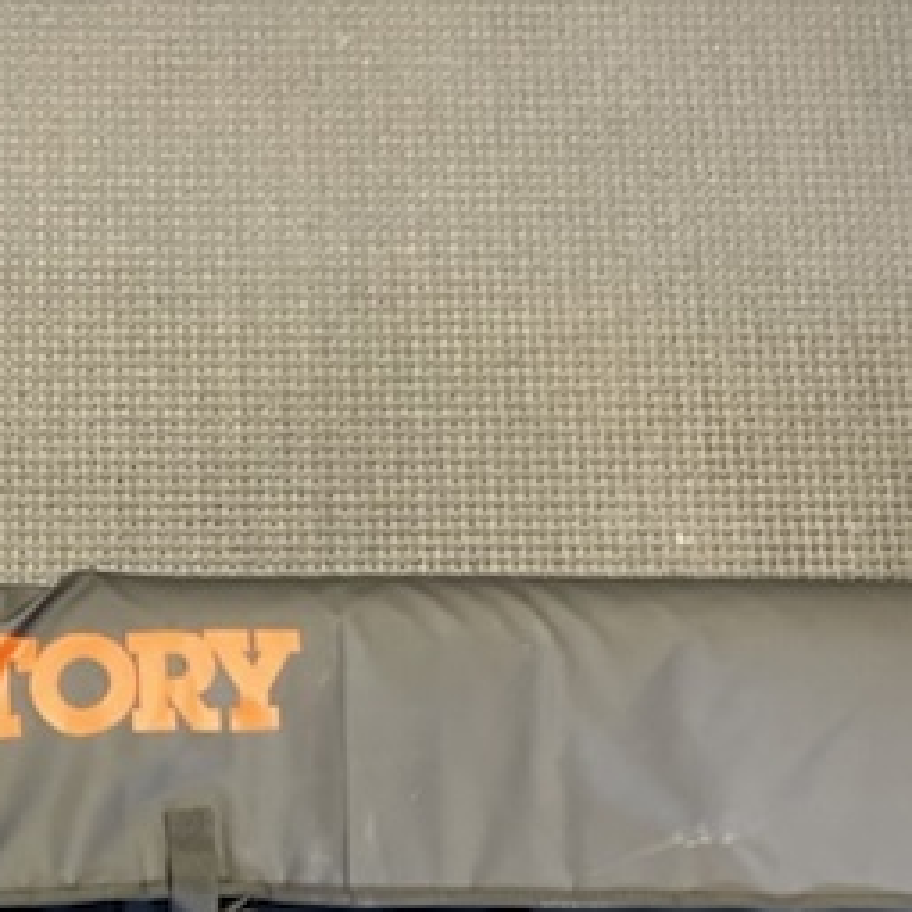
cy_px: 982
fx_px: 2146
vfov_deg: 22.7
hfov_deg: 22.6
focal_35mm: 72
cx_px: -89
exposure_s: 1/30
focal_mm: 4.2
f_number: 1.6
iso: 500
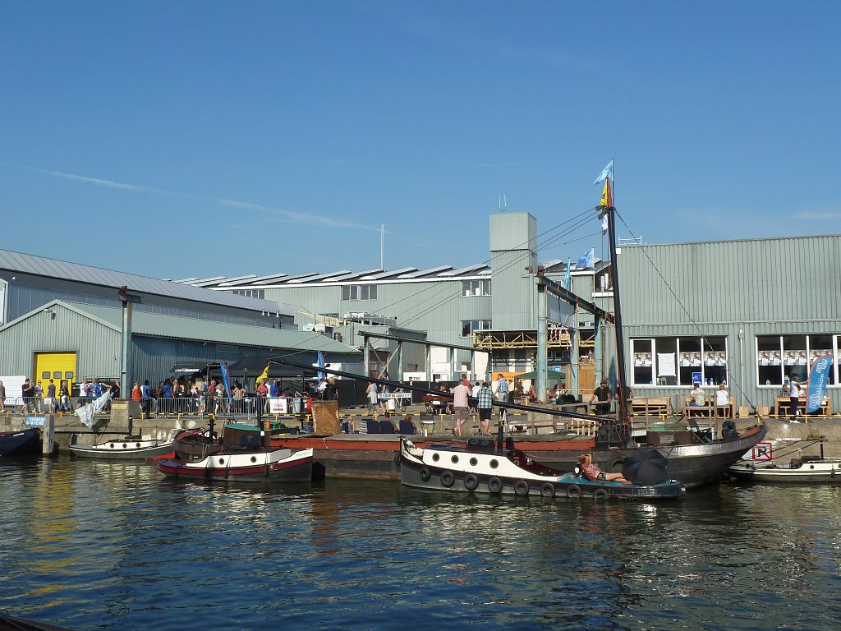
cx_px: 420
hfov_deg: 52.6
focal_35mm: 35
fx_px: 850
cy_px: 316
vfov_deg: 40.7
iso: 80
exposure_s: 1/500
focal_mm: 5.7
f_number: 5
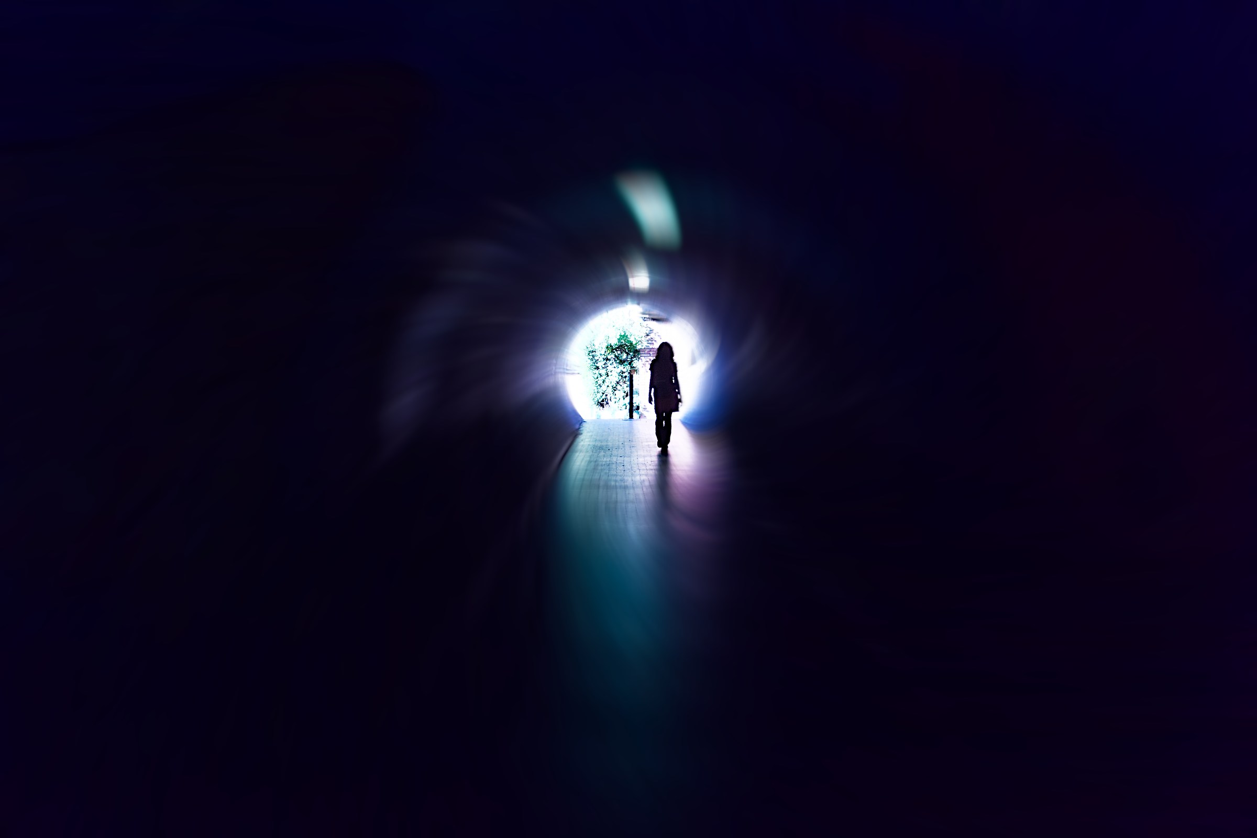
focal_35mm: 36
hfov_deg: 53.1
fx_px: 1257
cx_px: 628
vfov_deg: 36.9
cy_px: 419
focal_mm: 24
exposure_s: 1/1000
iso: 1600
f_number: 4
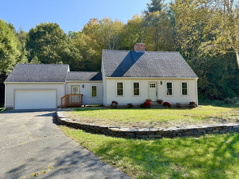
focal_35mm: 24
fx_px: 166
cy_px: 90
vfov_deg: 56.8
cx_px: 120
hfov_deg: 71.6
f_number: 1.78
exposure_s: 1/1901
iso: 100
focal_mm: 6.76
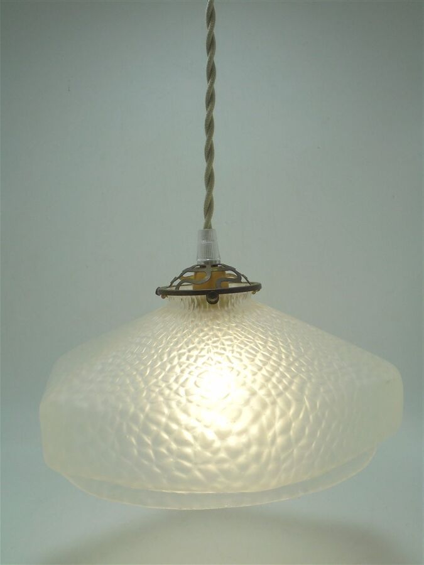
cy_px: 282
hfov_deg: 37.7
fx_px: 621
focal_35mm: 38
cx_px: 212
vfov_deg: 49.0
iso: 100
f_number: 4.2
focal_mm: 6.9
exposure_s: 1/200
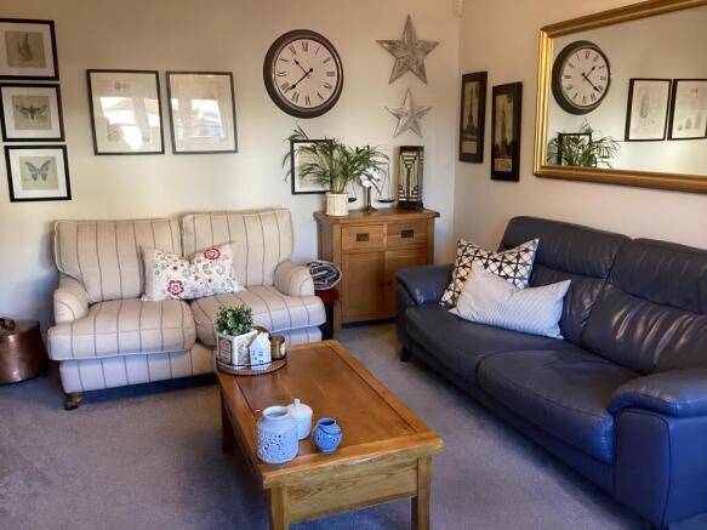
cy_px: 265
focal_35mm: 31
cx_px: 354
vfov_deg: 45.4
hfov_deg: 58.4
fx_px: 633
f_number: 2.4
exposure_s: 1/50
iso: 250
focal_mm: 3.3
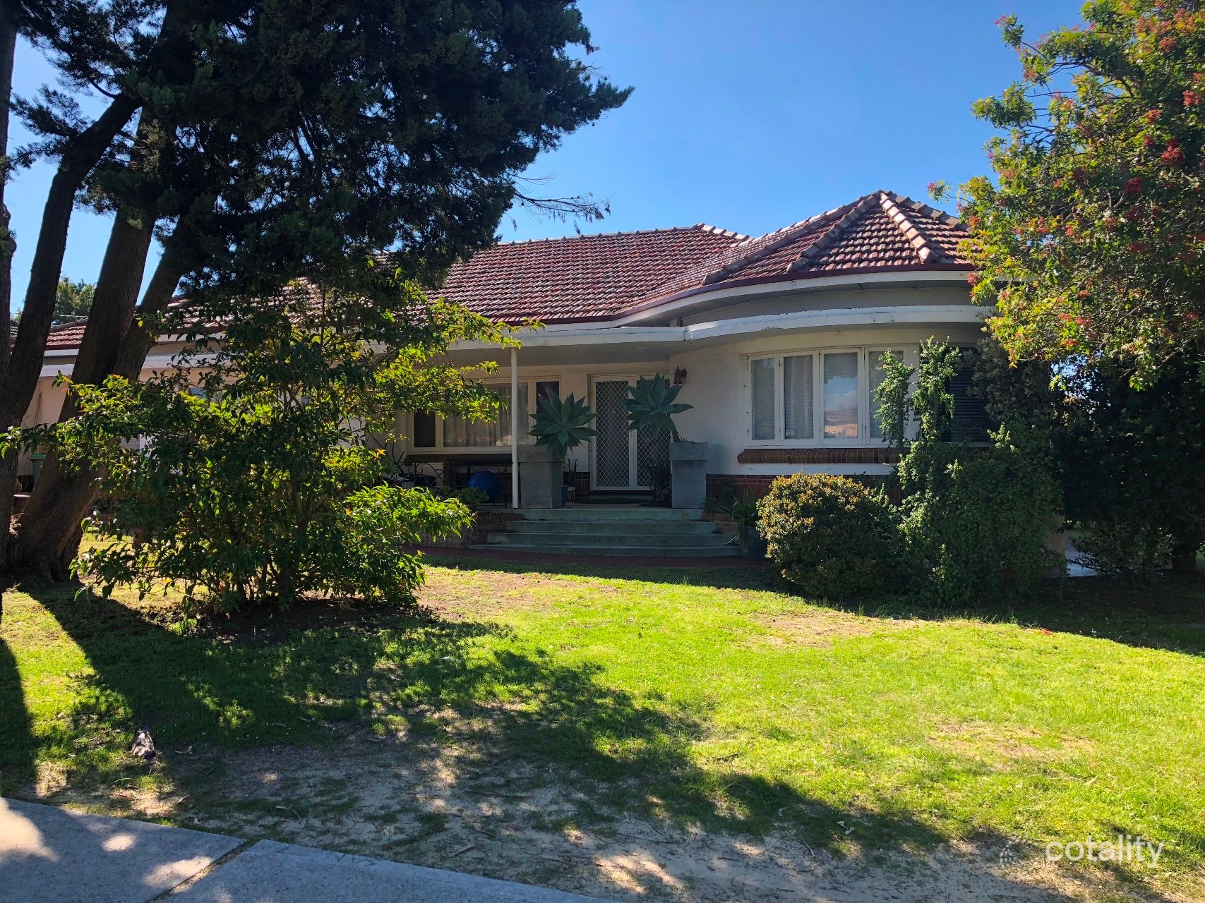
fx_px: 975
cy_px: 452
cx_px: 602
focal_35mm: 28
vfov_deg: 49.7
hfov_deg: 63.4
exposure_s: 1/578
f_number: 1.8
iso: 20
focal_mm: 3.99
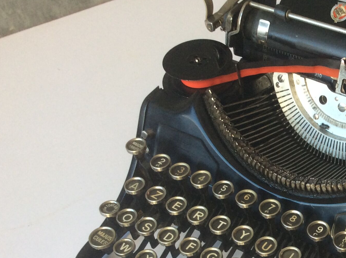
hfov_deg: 29.8
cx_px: 317
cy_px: 210
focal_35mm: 62
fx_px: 619
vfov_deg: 23.2
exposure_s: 1/50
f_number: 2.4
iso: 40
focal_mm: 3.3
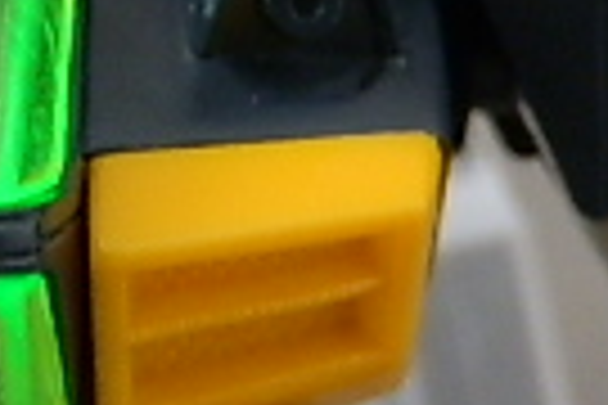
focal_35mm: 168
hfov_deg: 12.0
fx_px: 2837
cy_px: -162
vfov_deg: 8.0
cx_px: -126
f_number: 3.5
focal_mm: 6.17
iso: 200
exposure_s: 1/8
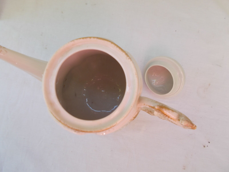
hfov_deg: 67.3
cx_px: 114
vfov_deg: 53.1
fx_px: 172
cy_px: 86
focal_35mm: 26
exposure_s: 1/60
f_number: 3.2
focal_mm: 4.6
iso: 80
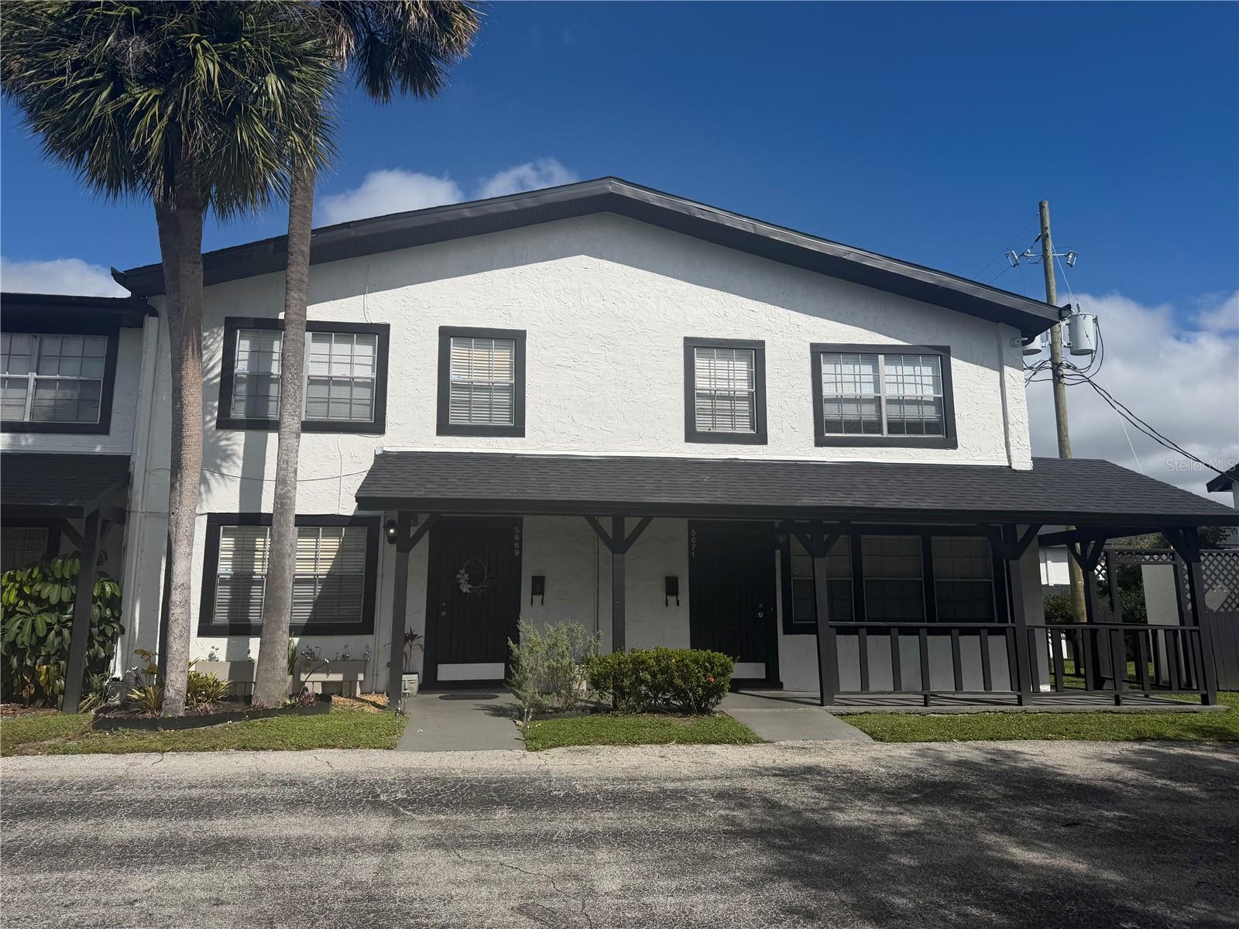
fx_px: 859
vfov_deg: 56.8
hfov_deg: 71.6
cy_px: 464
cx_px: 620
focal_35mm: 24
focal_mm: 6.76
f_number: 1.78
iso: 80
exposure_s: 1/9091
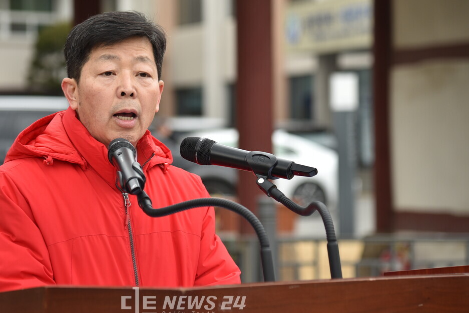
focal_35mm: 164
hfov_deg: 12.5
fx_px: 2137
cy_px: 110
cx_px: 176
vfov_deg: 8.4
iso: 200
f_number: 4
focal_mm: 120
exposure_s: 1/320
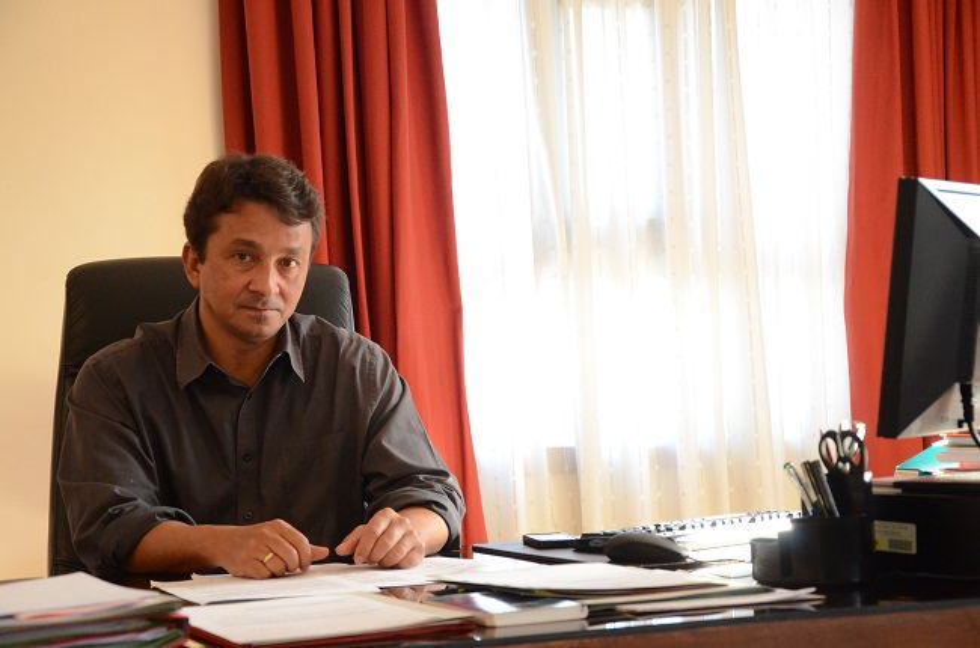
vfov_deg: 18.8
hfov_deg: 28.1
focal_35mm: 72
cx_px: 490
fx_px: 1955
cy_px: 324
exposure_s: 1/50
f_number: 5.6
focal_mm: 48
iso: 3200
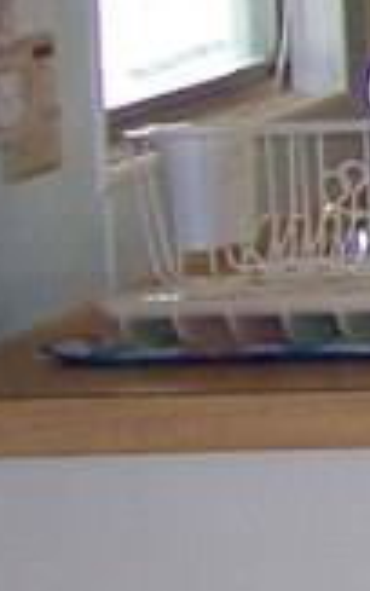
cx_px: 1774
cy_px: 154
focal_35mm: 240
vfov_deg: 8.7
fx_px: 3869
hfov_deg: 4.7
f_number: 2.7
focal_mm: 6
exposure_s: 1/64
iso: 140
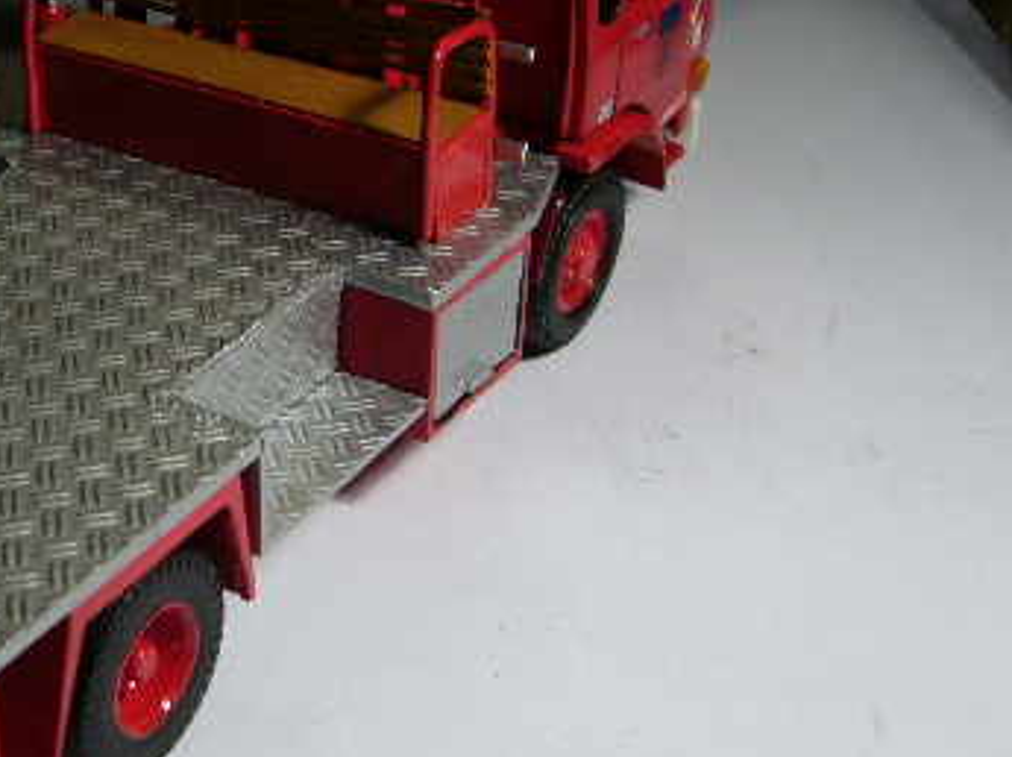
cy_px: 302
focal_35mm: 65
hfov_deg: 28.7
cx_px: 100
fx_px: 1898
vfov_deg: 22.5
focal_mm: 5.8
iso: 80
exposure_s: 1/30
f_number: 2.8
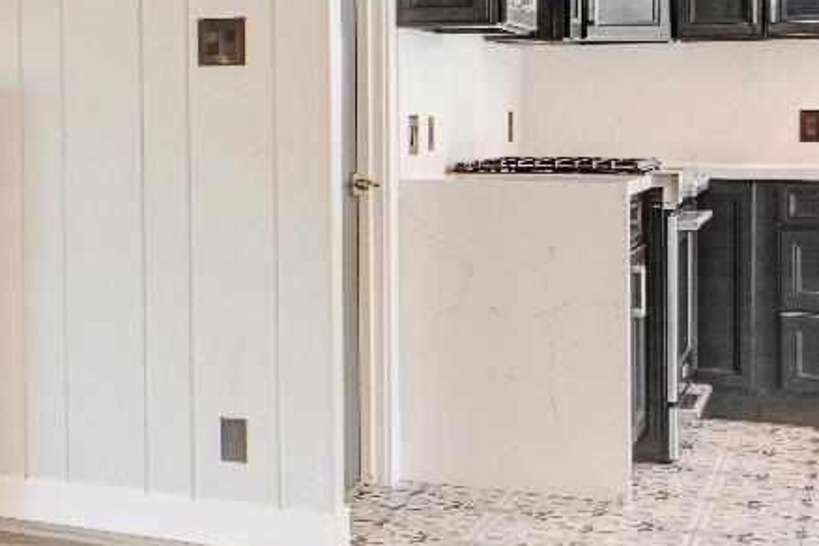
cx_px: -428
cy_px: 105
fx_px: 1638
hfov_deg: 22.6
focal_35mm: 72
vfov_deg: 18.7
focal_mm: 14
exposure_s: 1/30
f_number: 2.8
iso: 100
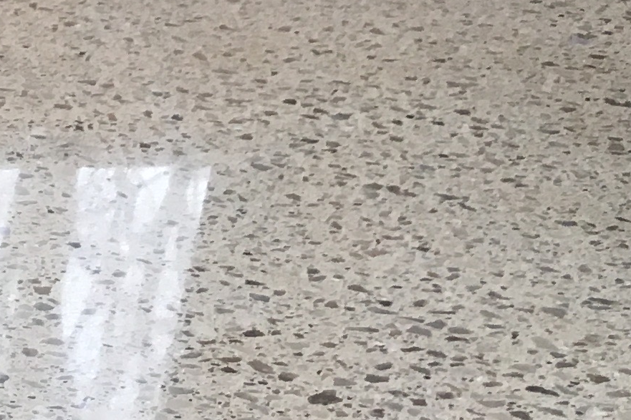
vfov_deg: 9.5
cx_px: -650
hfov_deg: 12.9
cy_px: 718
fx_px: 2418
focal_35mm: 138
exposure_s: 1/30
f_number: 2.2
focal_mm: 4.15
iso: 25
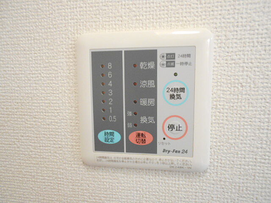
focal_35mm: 26
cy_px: 102
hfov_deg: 67.3
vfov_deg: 53.1
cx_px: 136
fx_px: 204
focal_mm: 4.6
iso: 400
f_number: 3.2
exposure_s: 1/13
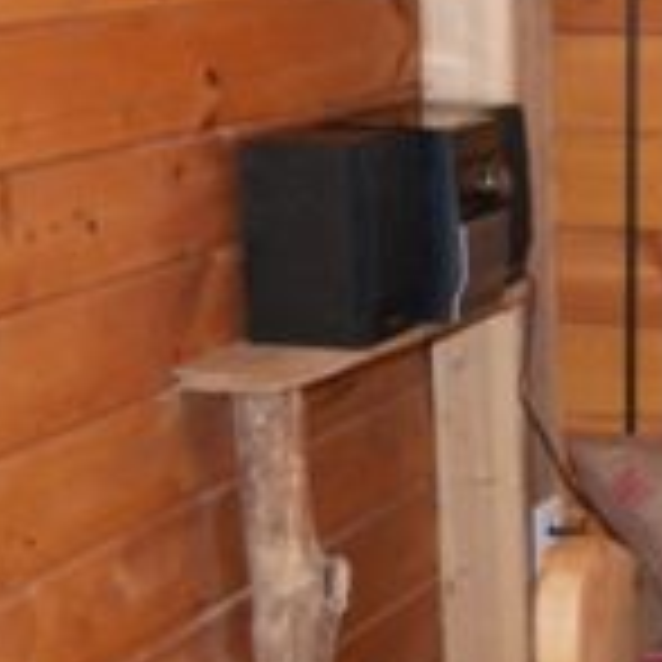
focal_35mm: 108
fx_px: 2337
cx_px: 797
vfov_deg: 16.1
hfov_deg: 15.5
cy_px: 248
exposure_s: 1/125
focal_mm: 18
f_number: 3.5
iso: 400
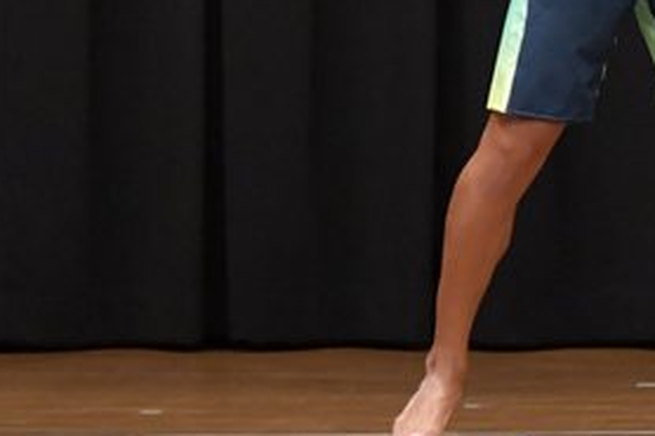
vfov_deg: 2.3
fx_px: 11019
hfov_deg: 3.4
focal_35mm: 606
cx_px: 562
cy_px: -38
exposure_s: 1/400
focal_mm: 145
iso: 6400
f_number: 5.6
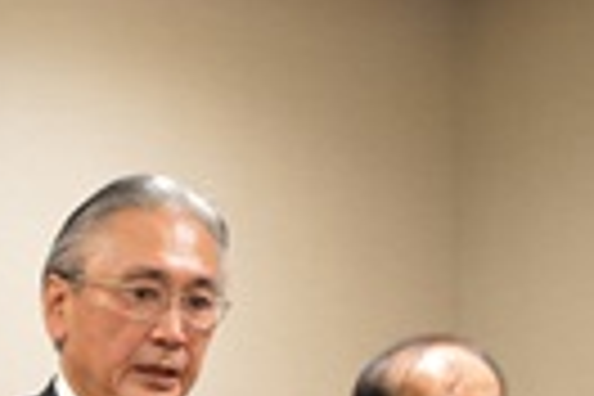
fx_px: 1518
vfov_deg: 13.9
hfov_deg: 20.0
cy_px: 594
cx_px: -209
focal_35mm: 92
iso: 720
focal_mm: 18
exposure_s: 1/15
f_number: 3.5
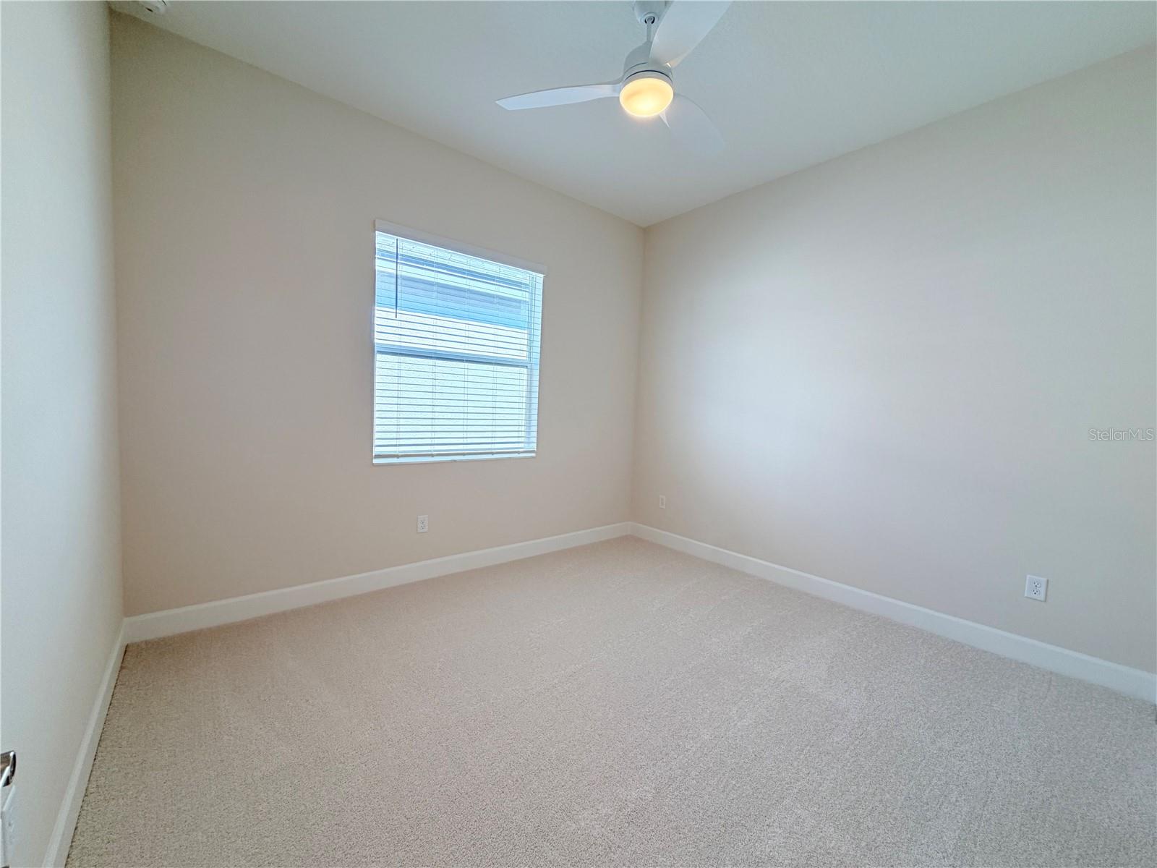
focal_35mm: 14
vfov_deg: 85.7
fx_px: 468
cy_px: 434
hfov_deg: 102.1
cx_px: 578
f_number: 2.2
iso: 80
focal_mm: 2.22
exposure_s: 1/120
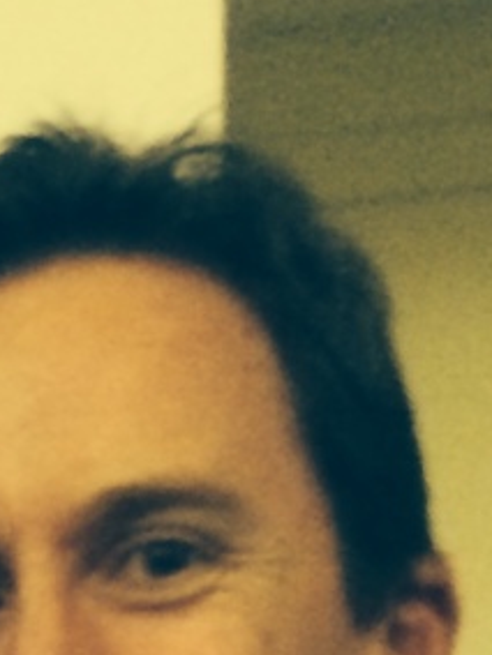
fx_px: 4093
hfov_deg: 6.7
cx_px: -462
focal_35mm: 216
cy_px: 2030
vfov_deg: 7.8
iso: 400
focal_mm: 4.12
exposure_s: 1/15
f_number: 2.2
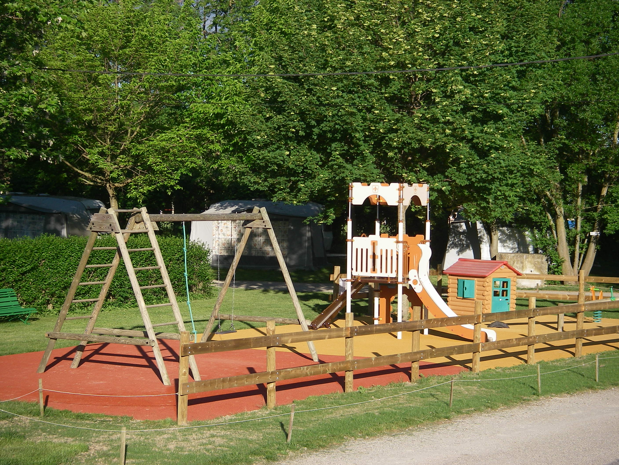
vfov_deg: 17.8
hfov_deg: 23.6
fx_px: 1484
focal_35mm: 83
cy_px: 232
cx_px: 310
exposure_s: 1/320
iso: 64
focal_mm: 13.8
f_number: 3.9
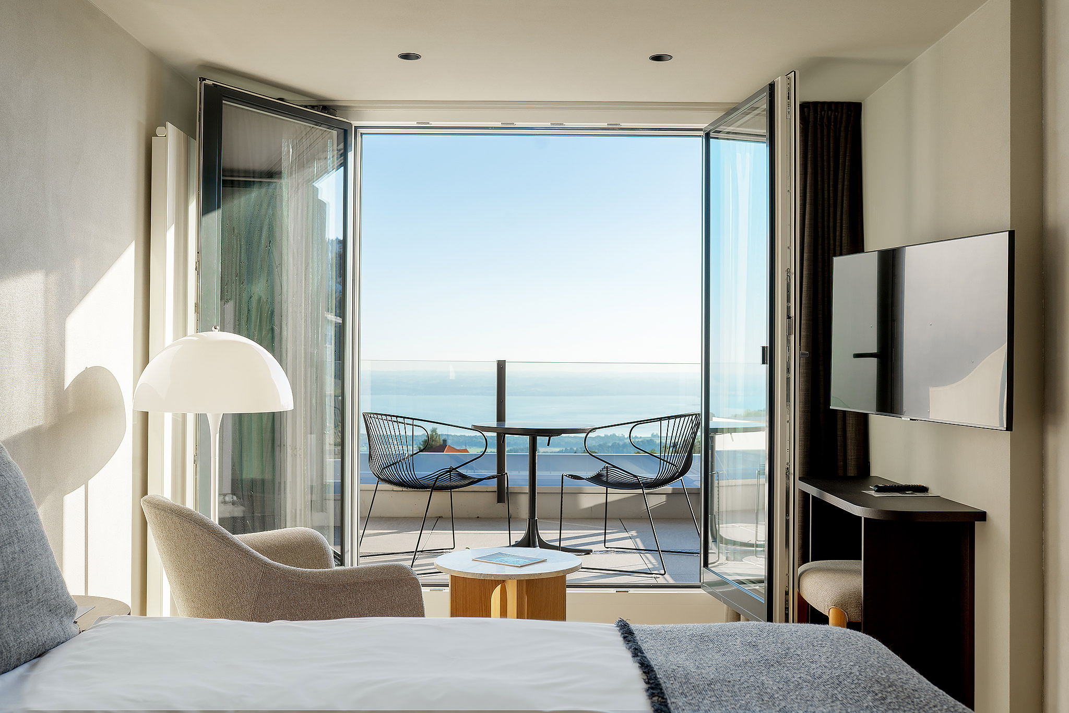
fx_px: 1039
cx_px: 534
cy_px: 356
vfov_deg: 37.9
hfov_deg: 54.4
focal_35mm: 35
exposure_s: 1/200
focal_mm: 35
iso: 80
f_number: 6.3
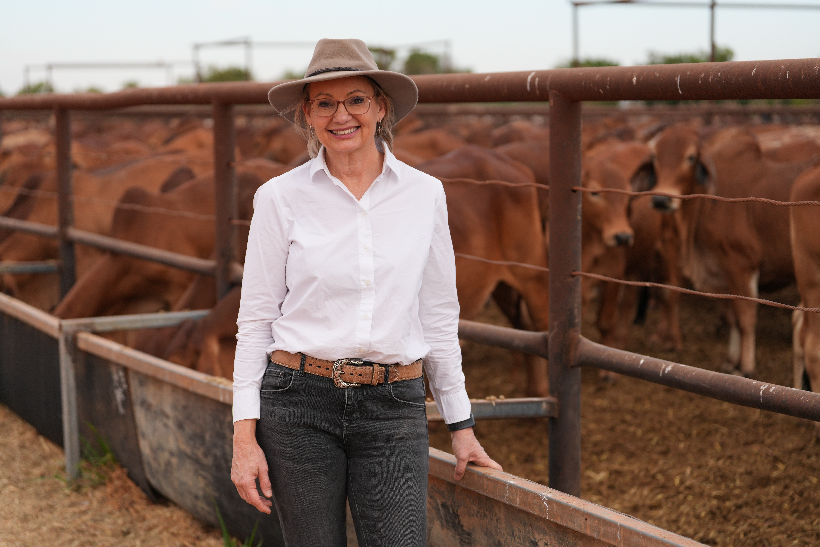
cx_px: 410
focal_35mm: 70
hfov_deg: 28.8
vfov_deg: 19.5
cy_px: 274
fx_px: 1594
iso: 250
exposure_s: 1/1250
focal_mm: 70
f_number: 2.8
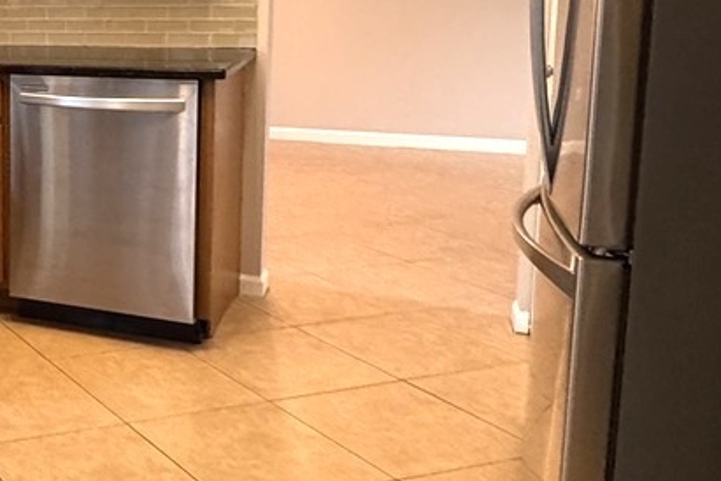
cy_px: 83
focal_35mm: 51
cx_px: -211
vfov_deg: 25.9
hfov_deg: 30.7
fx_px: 1021
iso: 320
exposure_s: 1/120
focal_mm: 2.22
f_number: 2.2
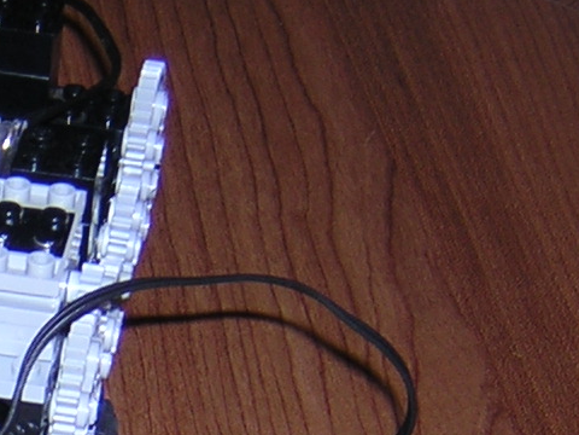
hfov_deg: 11.2
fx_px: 2843
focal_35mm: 170
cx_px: -238
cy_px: 549
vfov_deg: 8.6
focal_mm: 6.6
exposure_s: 1/60.1
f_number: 3.1
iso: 100
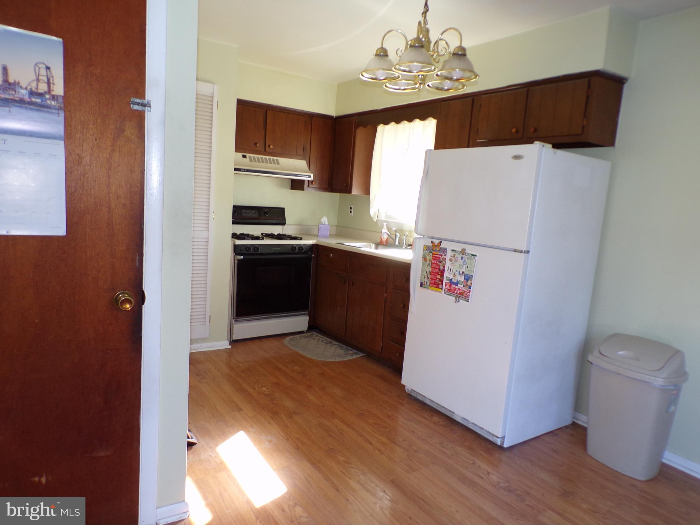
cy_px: 262
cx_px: 350
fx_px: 485
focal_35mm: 24
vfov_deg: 56.8
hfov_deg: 71.6
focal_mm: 4.3
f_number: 3
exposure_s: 1/34
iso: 115
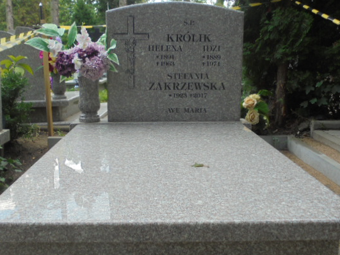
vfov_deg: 35.1
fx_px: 403
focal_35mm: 41
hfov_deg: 45.8
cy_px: 132
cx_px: 160
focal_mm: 6.1
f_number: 4
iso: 100
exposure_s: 1/125
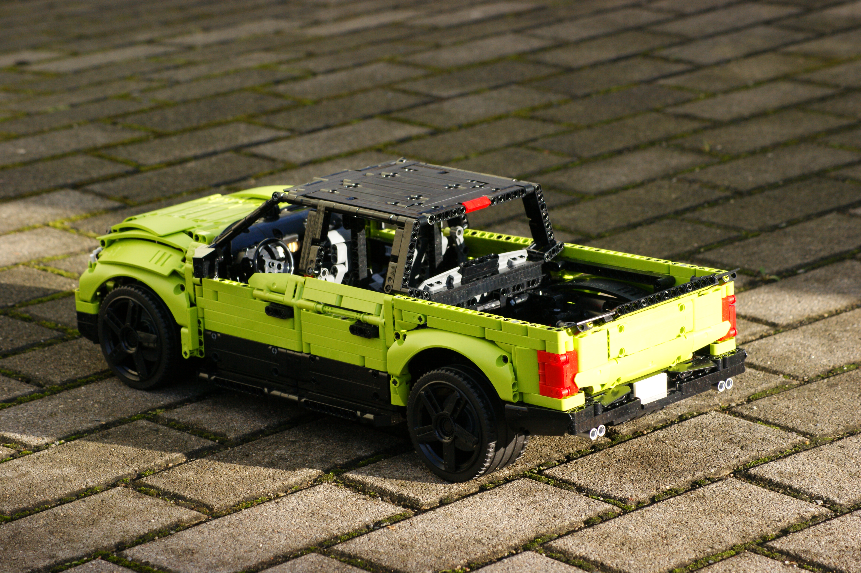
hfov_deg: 16.1
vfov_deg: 10.7
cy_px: 286
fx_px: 3048
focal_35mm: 128
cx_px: 430
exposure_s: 1/320
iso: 400
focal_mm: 85
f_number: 8
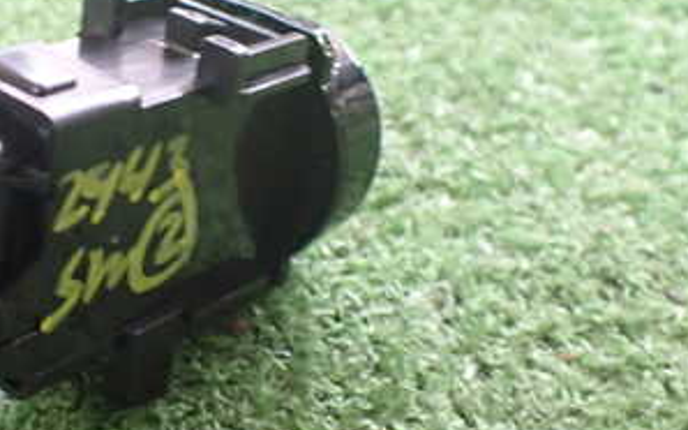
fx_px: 1200
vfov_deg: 20.3
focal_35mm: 64
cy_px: 190
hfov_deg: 30.9
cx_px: 99
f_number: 2.3
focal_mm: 5.4
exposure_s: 1/40
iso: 800
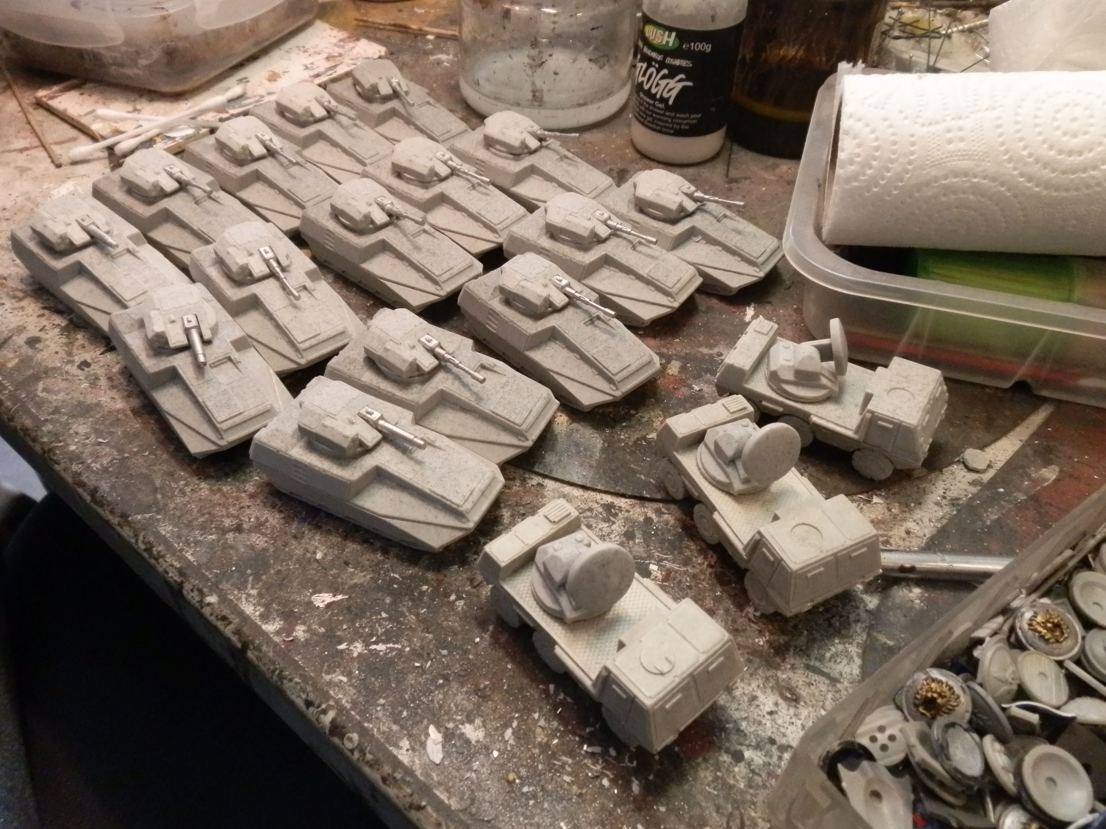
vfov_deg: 49.7
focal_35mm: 28
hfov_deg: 63.4
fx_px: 895
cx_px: 553
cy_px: 414
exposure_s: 1/125
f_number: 3.1
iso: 400
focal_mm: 5
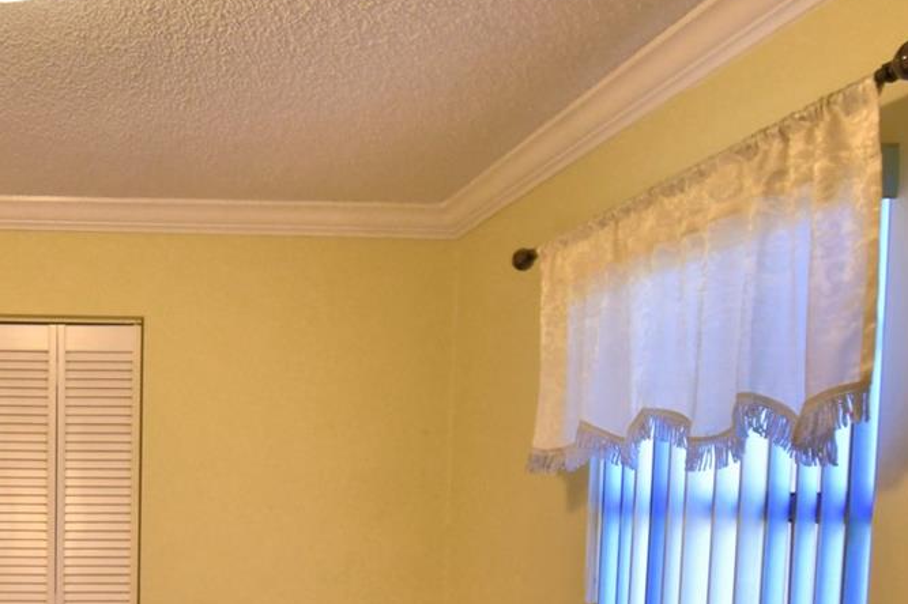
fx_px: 908
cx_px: 98
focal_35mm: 36
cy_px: 552
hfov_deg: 47.9
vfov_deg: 34.6
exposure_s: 1/50
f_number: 4.5
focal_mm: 10
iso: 400
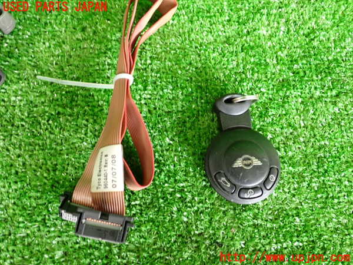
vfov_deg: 44.2
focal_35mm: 32
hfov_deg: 56.8
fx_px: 326
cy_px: 132
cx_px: 176
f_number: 2.4
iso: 200
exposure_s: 1/30
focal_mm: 5.79
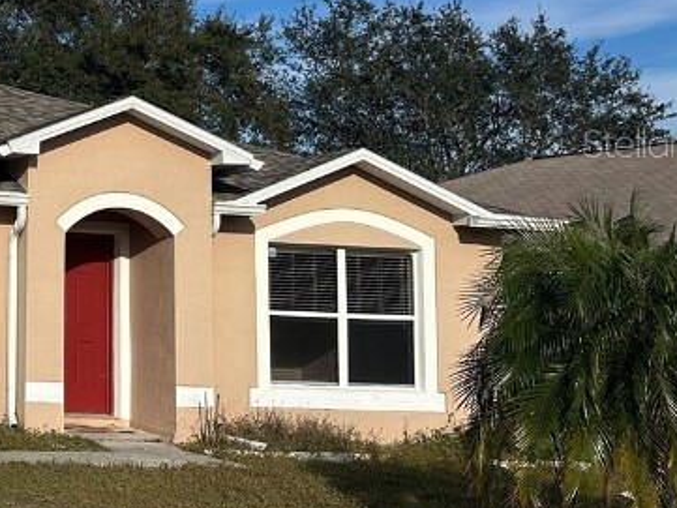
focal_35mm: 68
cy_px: 142
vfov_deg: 21.5
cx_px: -201
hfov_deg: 24.8
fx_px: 1330
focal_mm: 6.86
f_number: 1.78
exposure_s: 1/7042
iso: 80
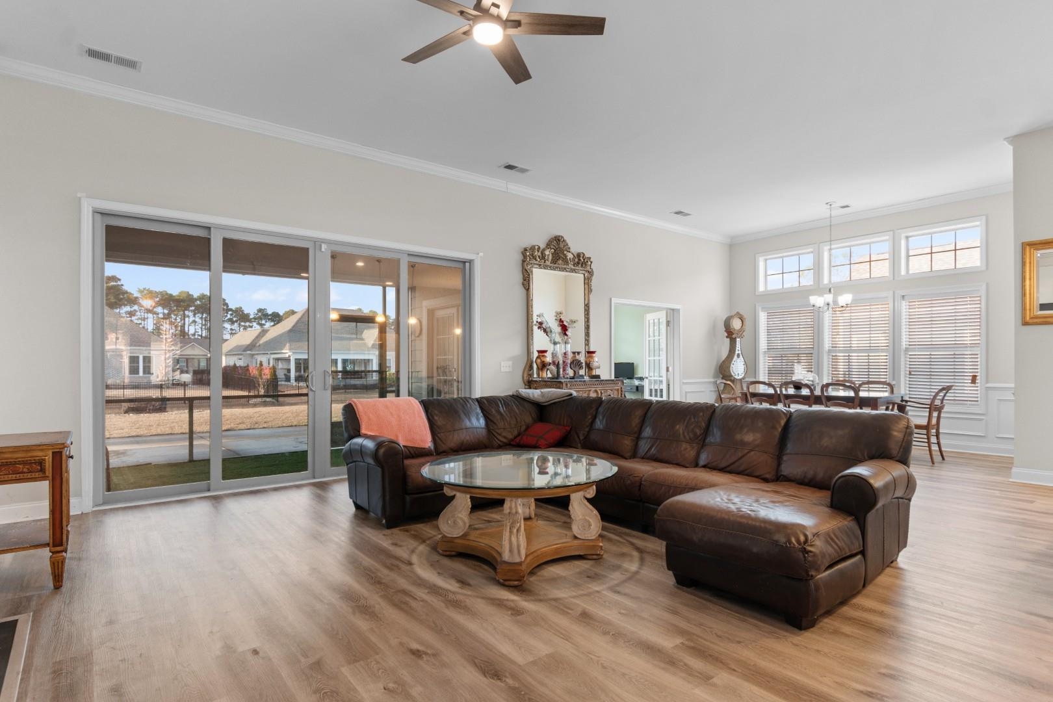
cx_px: 526
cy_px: 351
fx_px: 556
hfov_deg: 86.9
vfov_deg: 64.6
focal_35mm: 19
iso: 100
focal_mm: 13
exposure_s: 4
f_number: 4.8
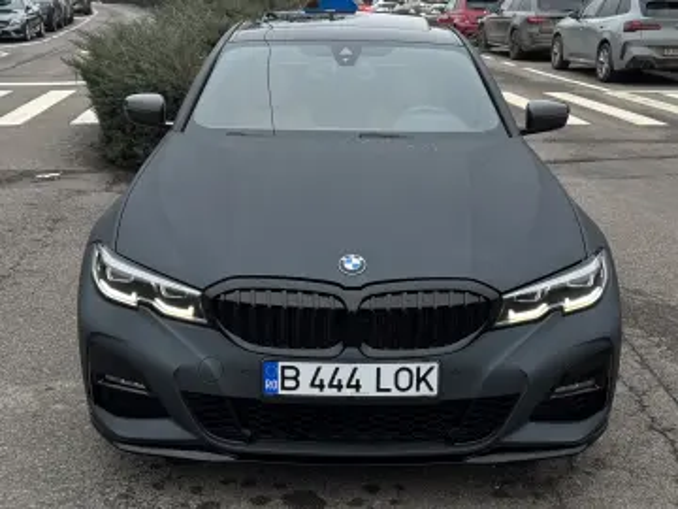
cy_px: 254
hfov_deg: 39.7
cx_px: 339
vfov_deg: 30.3
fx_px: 940
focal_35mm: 48
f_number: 1.78
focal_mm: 6.76
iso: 100
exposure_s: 1/54
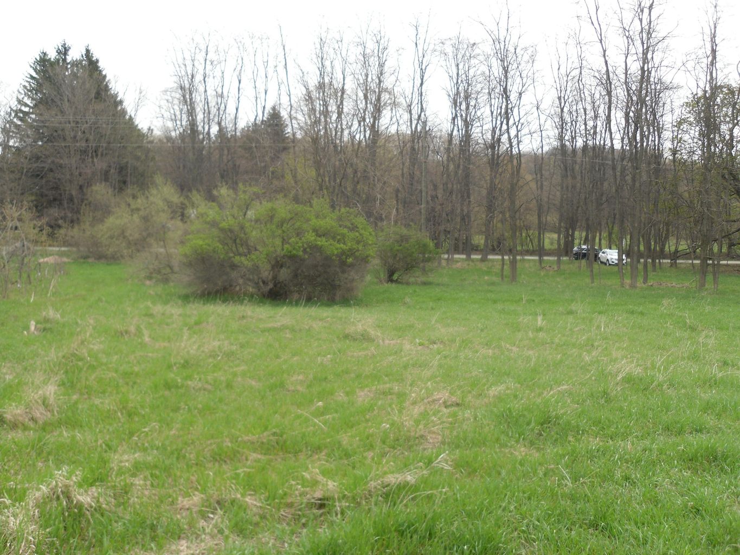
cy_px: 278
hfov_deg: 54.0
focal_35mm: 34
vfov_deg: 41.8
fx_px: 727
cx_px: 370
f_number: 8.1
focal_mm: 6
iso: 80
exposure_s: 1/98
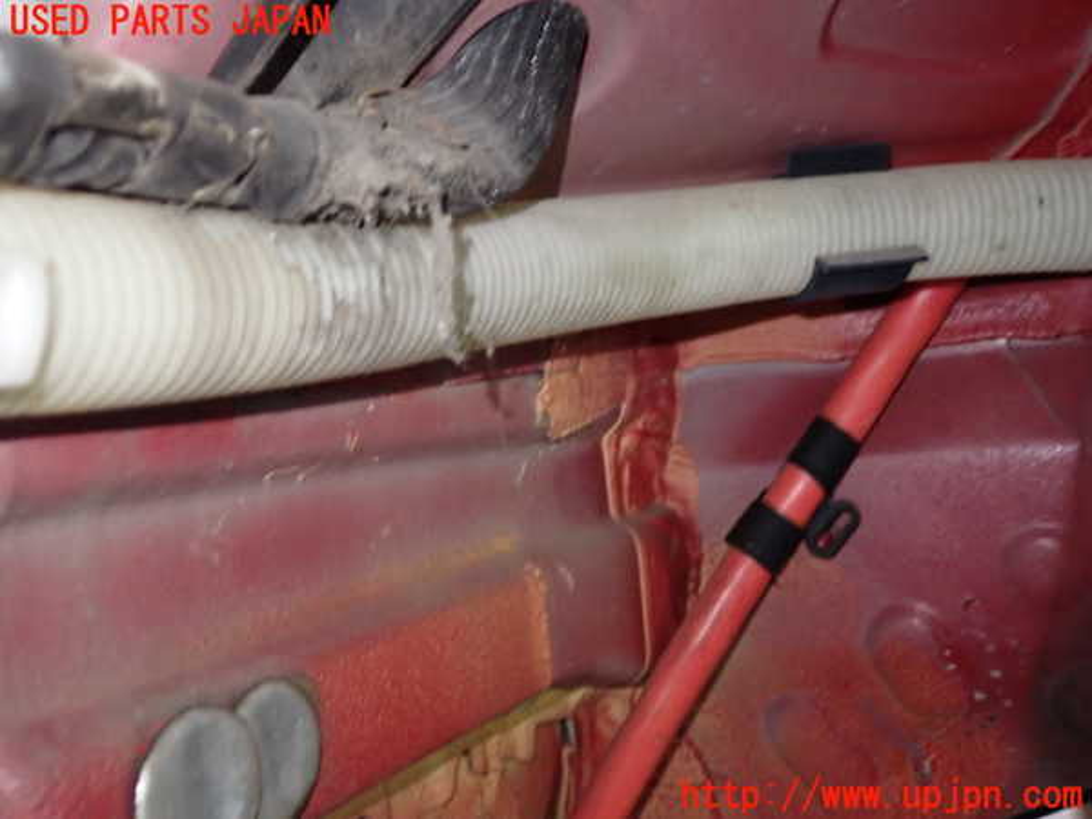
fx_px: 1199
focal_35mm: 38
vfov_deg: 37.7
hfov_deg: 49.0
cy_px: 410
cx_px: 546
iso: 800
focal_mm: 6.83
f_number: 2.7
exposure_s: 1/25
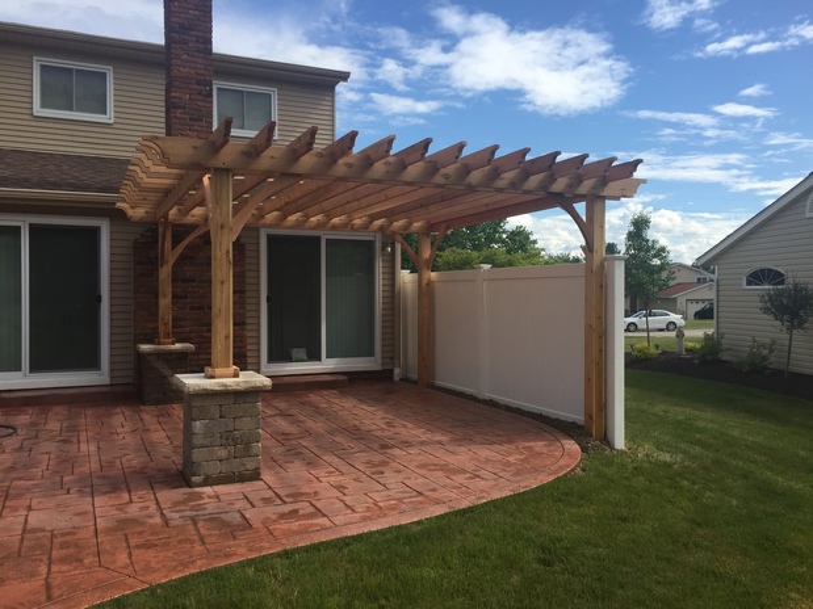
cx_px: 406
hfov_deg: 61.7
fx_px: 681
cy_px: 304
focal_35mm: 29
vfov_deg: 48.2
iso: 32
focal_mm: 4.15
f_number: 2.2
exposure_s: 1/2083
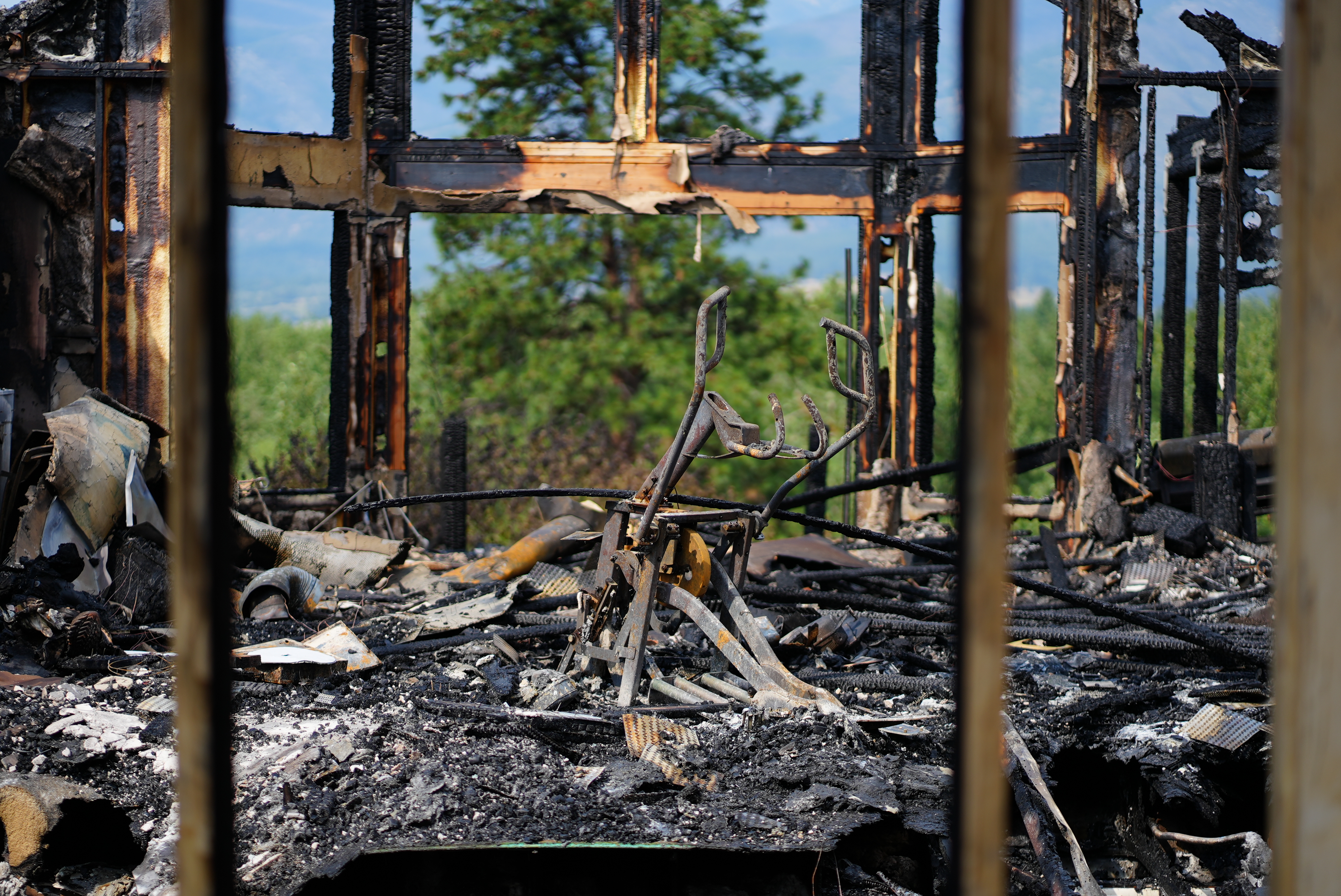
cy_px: 448
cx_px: 670
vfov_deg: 16.1
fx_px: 3168
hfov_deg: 23.9
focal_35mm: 85
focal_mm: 85
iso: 100
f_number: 1.8
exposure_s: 1/3200
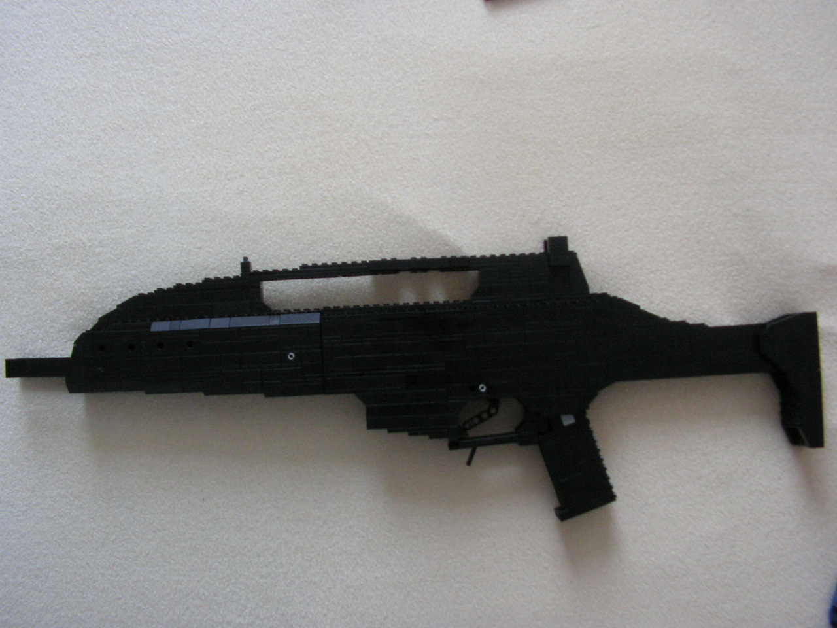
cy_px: 314
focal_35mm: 36
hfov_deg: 51.4
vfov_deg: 39.7
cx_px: 418
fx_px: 870
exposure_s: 1/25
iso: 200
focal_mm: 6
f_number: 3.2
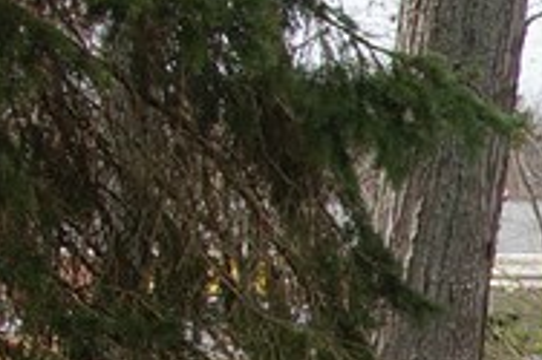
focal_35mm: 243
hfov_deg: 7.7
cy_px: 697
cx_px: 1443
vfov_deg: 5.5
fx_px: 3655
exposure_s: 1/100
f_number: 9
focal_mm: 28
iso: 100
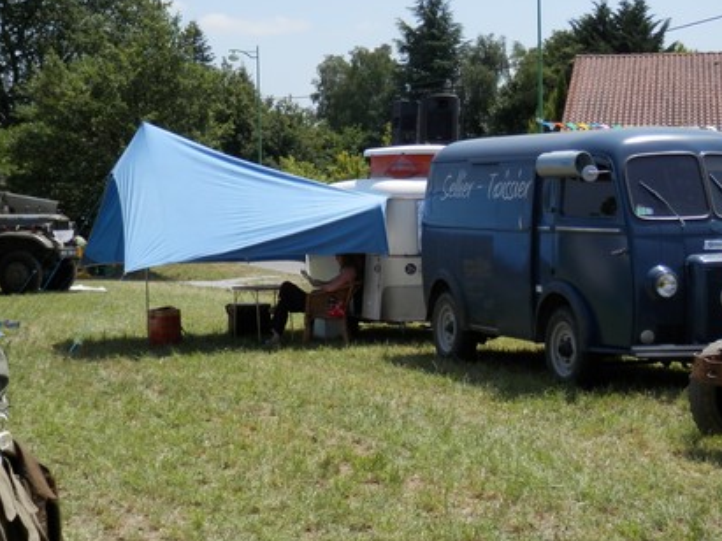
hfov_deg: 26.7
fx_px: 1522
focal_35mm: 73
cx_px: 392
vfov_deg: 20.1
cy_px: 224
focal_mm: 10.8
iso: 80
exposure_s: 1/640
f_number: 4.2
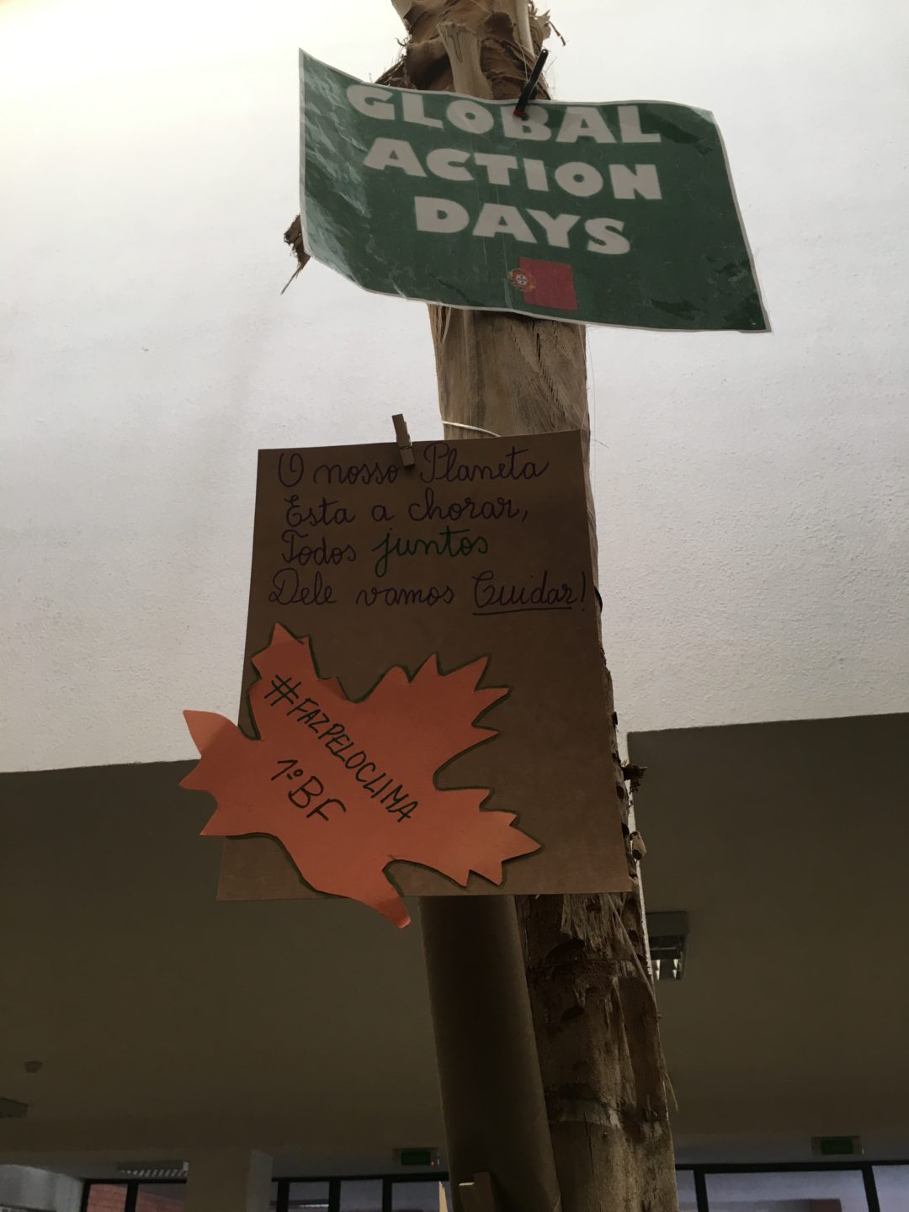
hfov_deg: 48.2
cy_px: 606
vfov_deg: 61.7
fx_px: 1015
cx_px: 454
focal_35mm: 29
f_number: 2.2
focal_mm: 4.15
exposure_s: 1/33
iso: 25
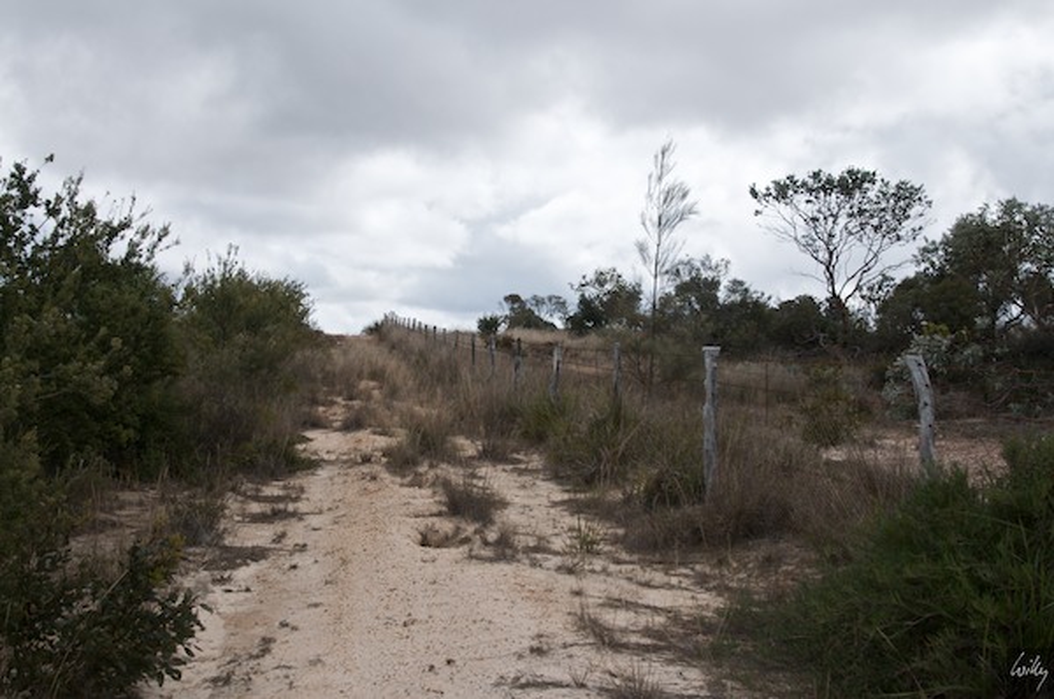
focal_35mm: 45
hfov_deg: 43.7
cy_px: 350
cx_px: 527
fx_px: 1315
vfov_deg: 29.8
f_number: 11
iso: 320
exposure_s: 1/400
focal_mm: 30
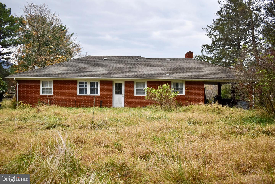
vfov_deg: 36.9
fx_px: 275
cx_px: 138
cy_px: 92
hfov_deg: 53.1
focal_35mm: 36
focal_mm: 24
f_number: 4
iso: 500
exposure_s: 1/1000
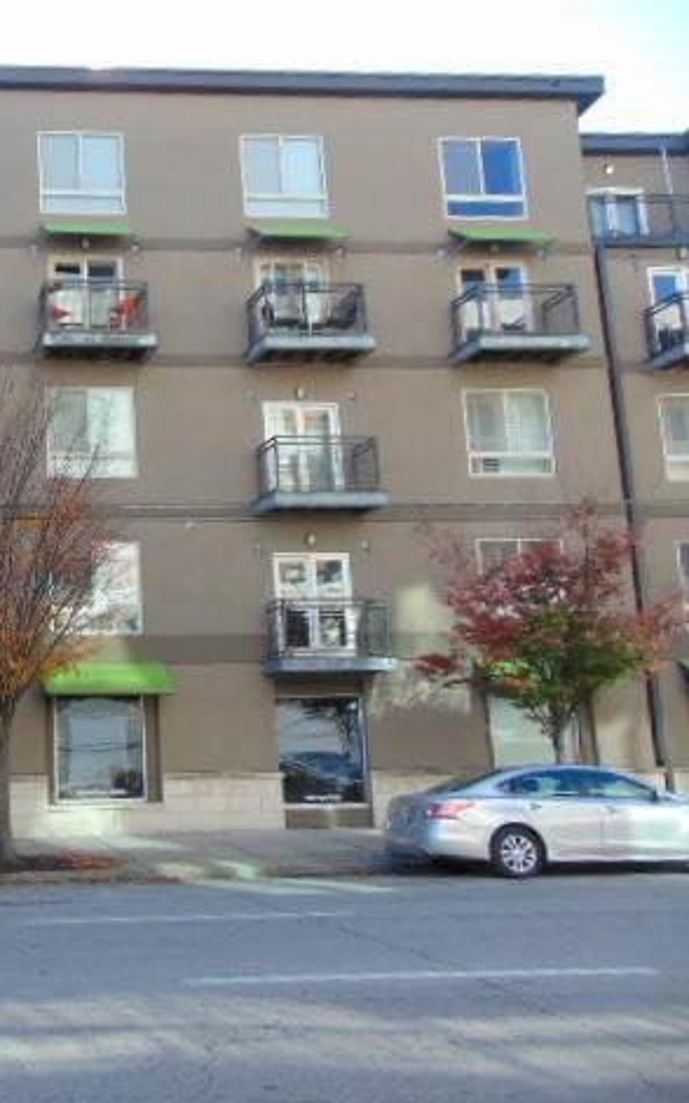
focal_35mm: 36
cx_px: -59
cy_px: 548
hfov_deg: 31.5
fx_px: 1083
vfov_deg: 54.0
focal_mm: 4.5
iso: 80
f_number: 3
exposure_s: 1/320
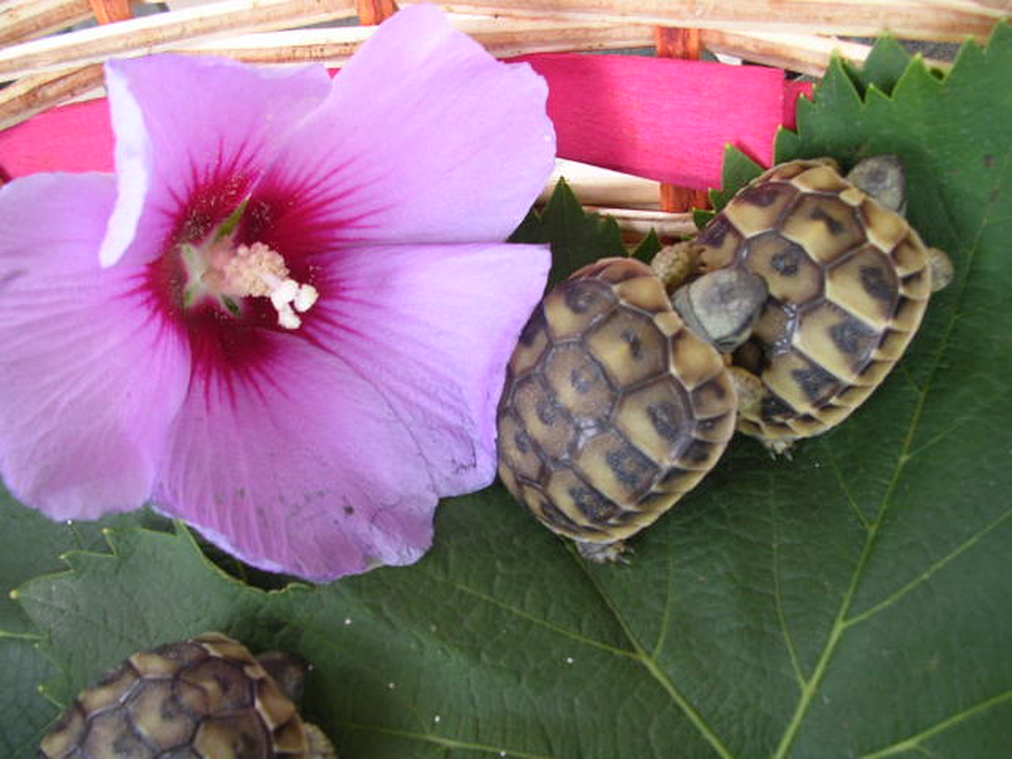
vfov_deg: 37.7
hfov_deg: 49.0
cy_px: 380
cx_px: 506
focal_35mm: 38
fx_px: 1111
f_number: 2.8
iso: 100
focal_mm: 5.8
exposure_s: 1/41.1
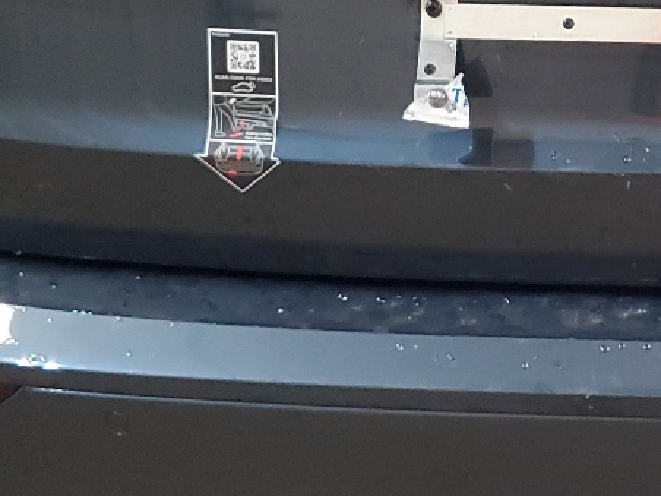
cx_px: 624
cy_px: 38
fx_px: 1757
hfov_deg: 20.8
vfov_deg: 15.8
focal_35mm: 92
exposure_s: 1/60.2
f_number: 1.5
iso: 324
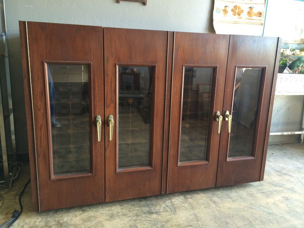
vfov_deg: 46.8
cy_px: 114
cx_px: 152
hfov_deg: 60.0
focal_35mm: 30
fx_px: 263
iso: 80
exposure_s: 1/30
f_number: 2.2
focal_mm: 4.12
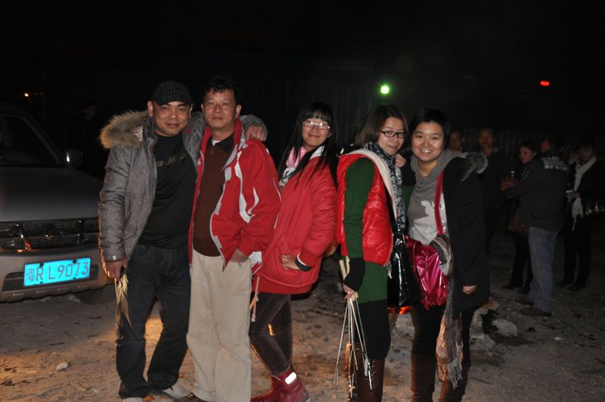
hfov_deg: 51.3
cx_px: 302
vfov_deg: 35.4
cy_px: 201
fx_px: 629
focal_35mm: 38
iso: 800
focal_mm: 25
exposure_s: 1/60
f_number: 4
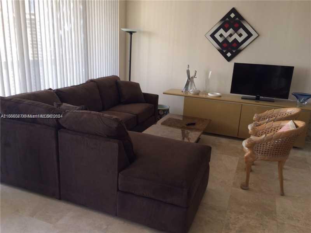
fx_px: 261
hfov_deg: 61.7
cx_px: 156
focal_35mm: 29
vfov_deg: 48.2
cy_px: 116
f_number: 2.2
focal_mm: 4.15
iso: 32
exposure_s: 1/30
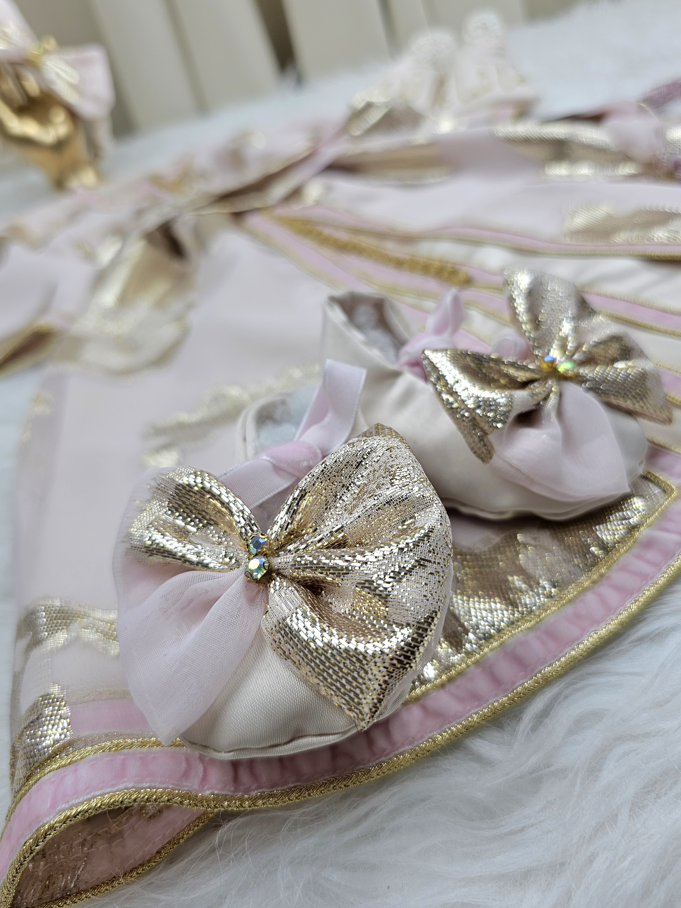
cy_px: 450
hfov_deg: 54.9
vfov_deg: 69.4
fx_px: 656
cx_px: 335
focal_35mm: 25
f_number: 1.7
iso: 32
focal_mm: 6.3
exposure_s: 1/100
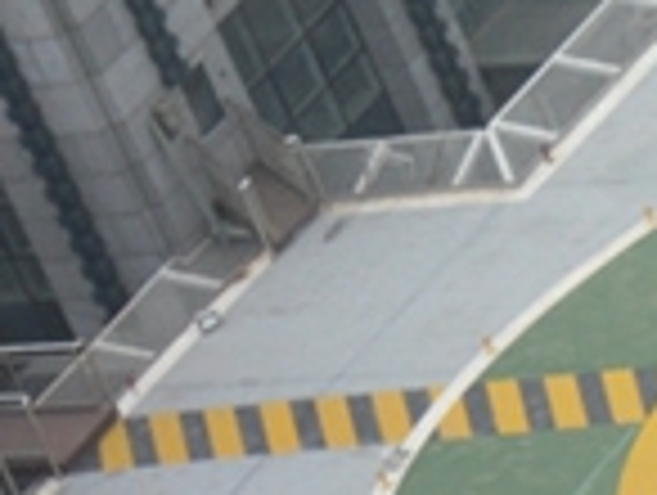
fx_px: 9753
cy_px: 72
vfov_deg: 2.9
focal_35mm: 513
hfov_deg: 3.8
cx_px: 1017
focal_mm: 22.5
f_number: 5.9
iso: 80
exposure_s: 1/60
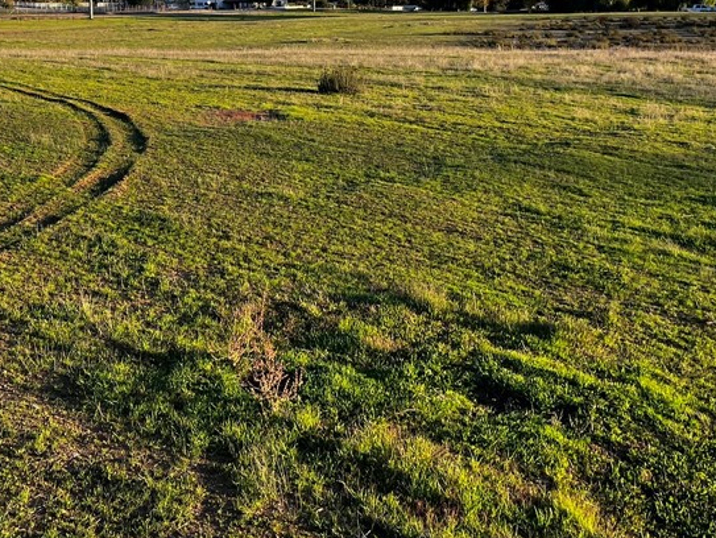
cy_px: 121
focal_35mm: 49
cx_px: 256
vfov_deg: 29.2
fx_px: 1014
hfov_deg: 38.6
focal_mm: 5.1
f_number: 1.6
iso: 50
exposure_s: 1/1140
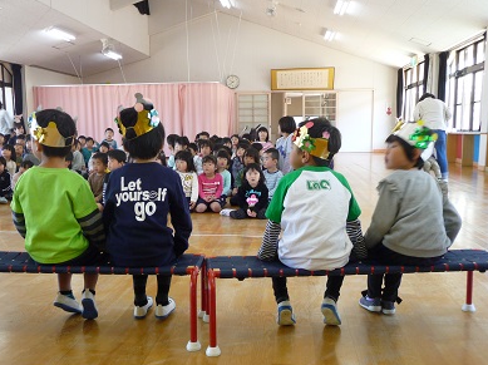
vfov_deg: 38.5
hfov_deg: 50.1
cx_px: 222
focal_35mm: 37
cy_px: 206
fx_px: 521
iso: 200
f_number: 3.5
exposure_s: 1/30
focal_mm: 5.3
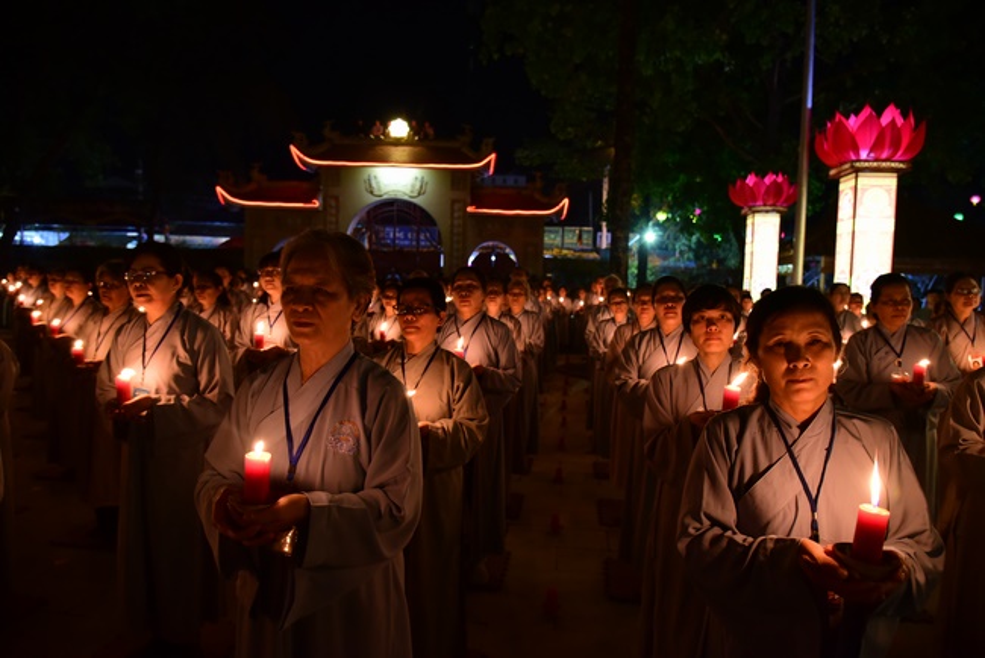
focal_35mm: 24
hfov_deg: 73.7
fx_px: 657
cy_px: 329
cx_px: 492
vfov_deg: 53.2
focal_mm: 24
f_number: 4
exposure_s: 1/25
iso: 2500
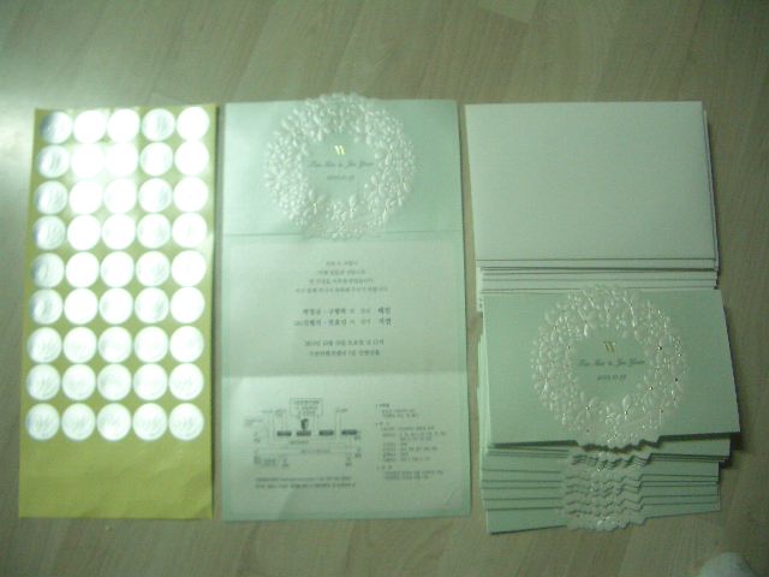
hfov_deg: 52.6
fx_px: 778
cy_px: 288
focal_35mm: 35
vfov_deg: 40.7
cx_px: 384
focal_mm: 5.8
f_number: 2.6
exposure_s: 1/30
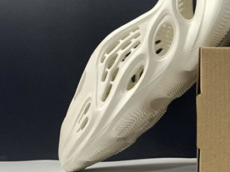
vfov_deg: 22.3
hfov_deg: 25.9
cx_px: 284
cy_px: 88
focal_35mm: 66
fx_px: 439
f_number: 1.8
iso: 40
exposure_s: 1/100
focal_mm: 4.25
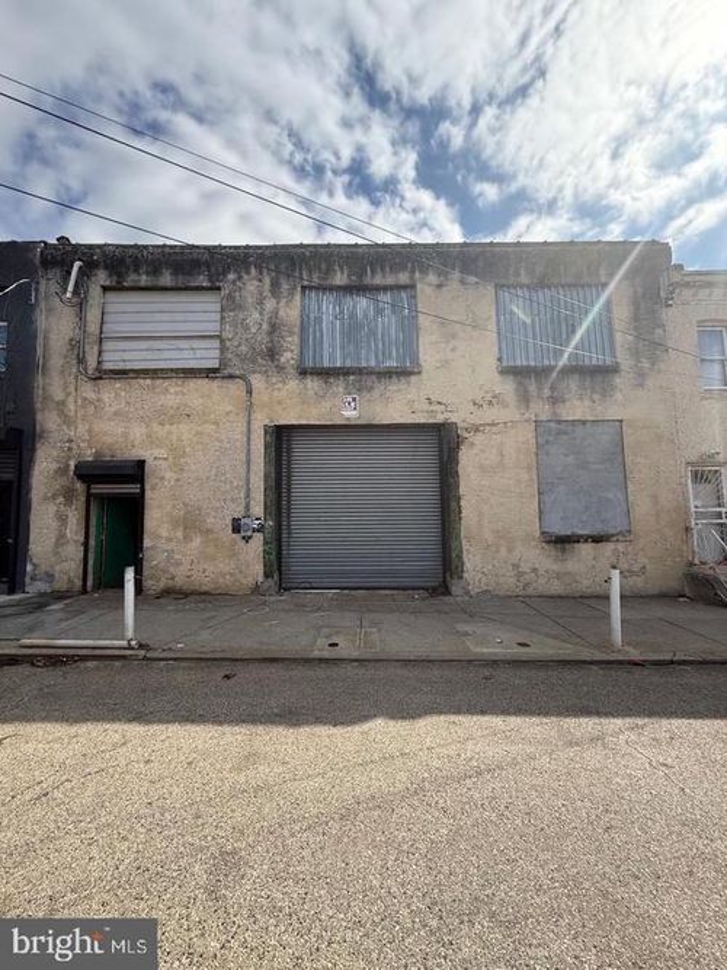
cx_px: 364
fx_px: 392
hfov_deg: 85.7
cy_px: 485
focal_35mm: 14
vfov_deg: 102.1
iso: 64
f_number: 2.2
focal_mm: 2.22
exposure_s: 1/1399
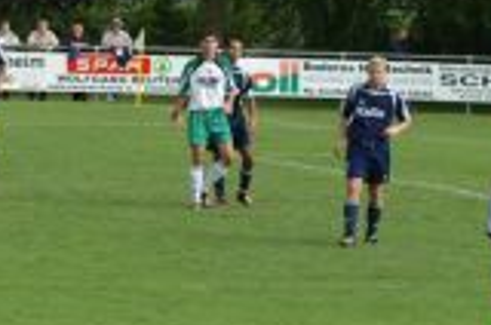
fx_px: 4083
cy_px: 362
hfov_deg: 6.9
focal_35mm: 300
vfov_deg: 4.6
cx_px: 157
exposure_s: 1/250
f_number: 8
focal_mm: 80
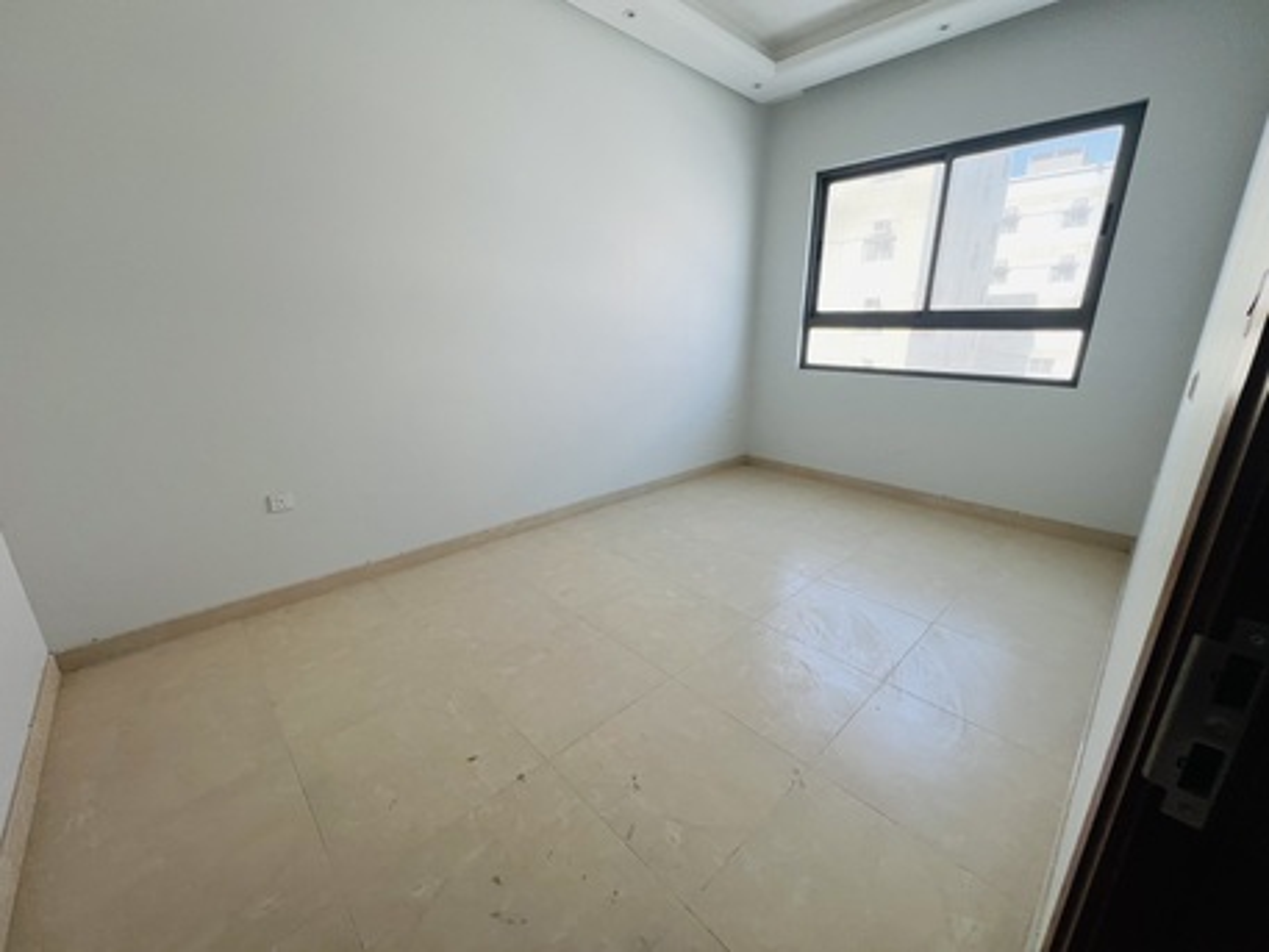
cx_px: 634
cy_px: 476
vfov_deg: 89.9
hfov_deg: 106.2
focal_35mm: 13
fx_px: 477
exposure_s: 1/99
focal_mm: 1.57
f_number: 1.8
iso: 80
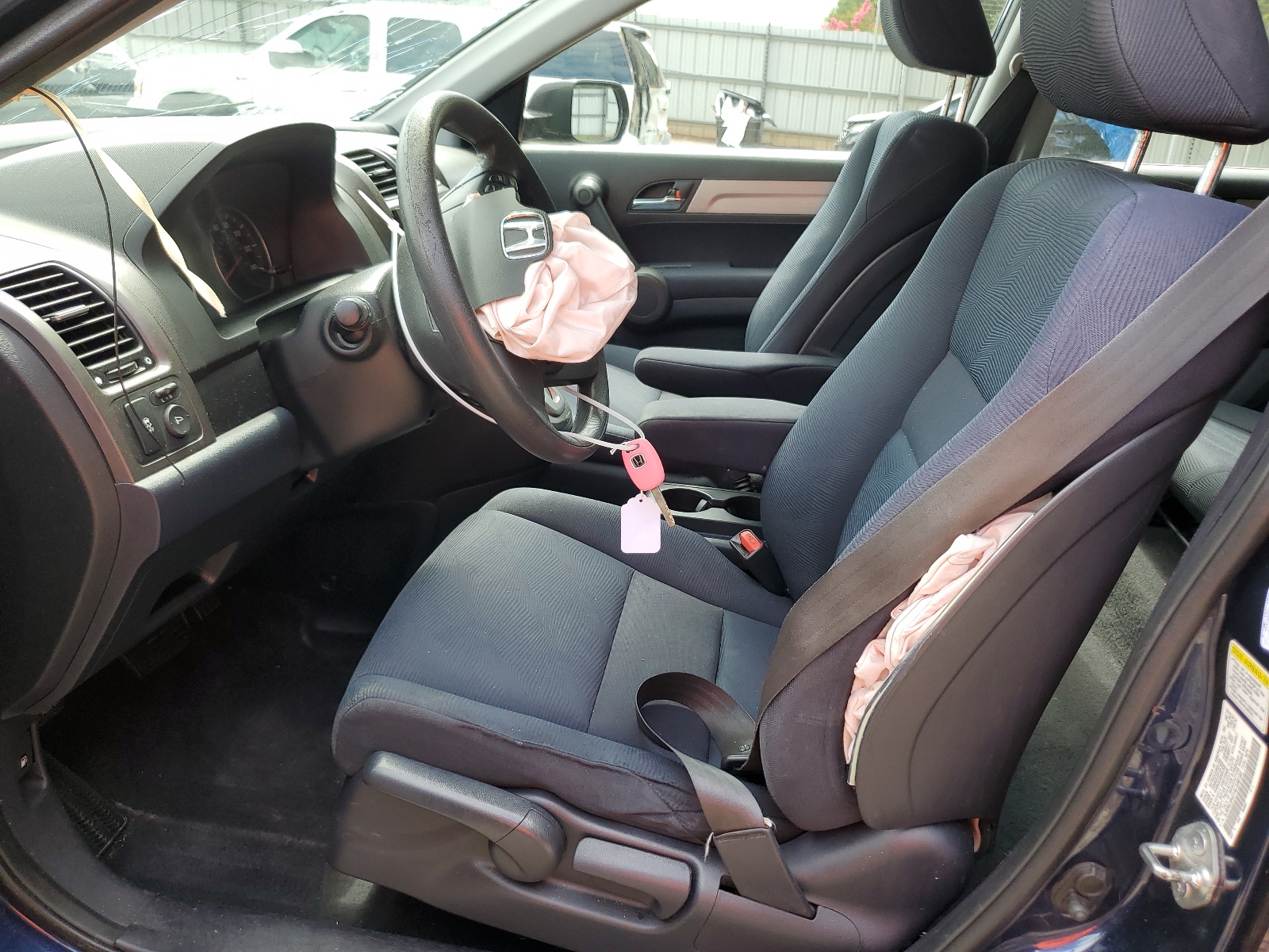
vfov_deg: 53.1
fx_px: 953
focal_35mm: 26
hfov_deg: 67.3
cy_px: 476
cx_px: 634
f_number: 1.5
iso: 50
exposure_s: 1/256
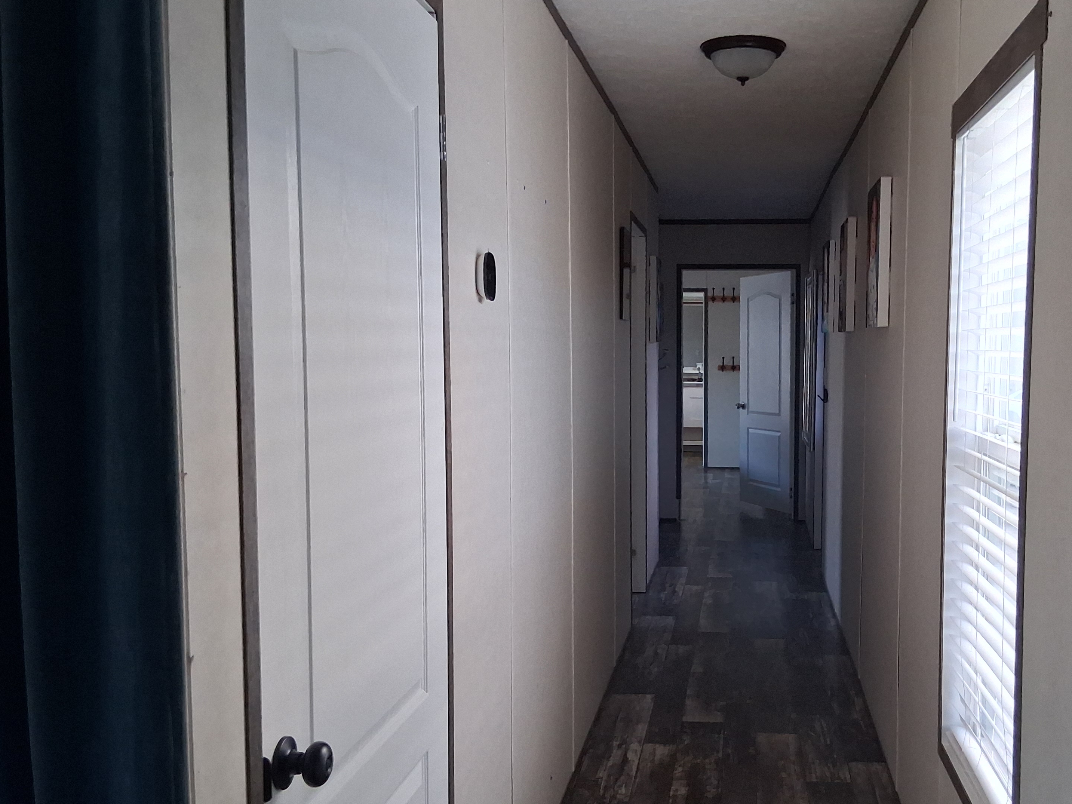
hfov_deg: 49.6
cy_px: 443
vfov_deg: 38.6
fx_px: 1146
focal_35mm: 37
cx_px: 672
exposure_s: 1/100
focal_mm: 3.98
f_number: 1.8
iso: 320
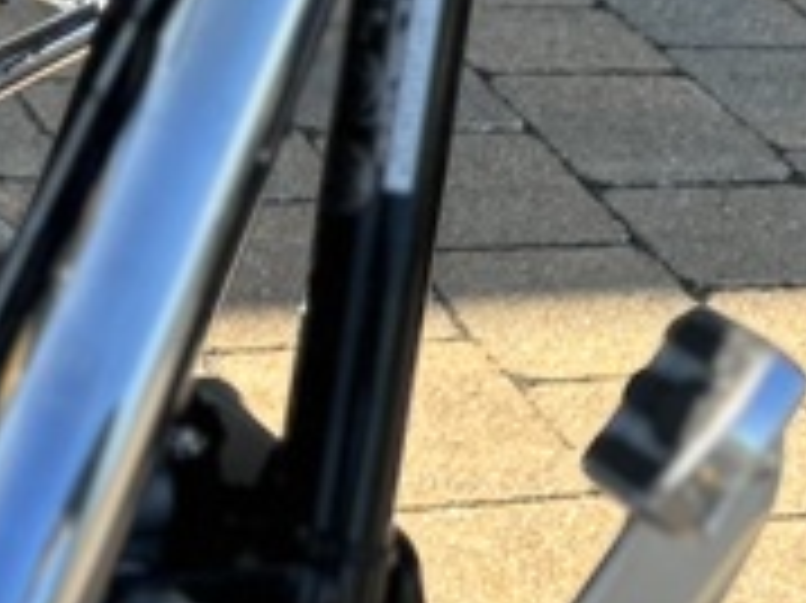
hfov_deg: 13.0
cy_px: 324
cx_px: 928
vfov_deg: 9.9
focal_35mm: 149
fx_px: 3467
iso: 50
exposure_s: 1/641
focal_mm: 5.96
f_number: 1.6
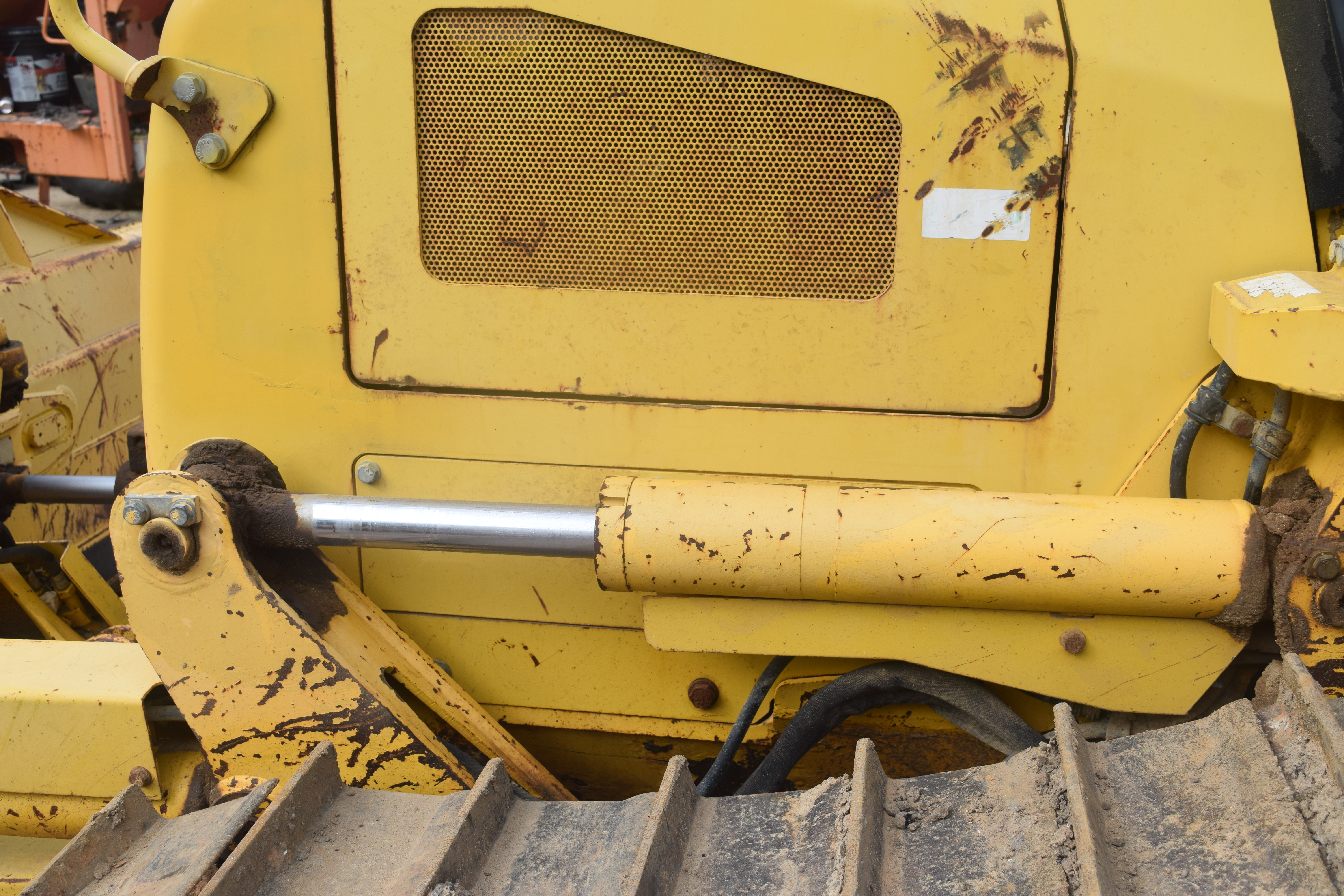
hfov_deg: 49.6
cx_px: 672
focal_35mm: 39
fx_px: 1456
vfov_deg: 34.2
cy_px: 448
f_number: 8
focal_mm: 26
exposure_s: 1/250
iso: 200
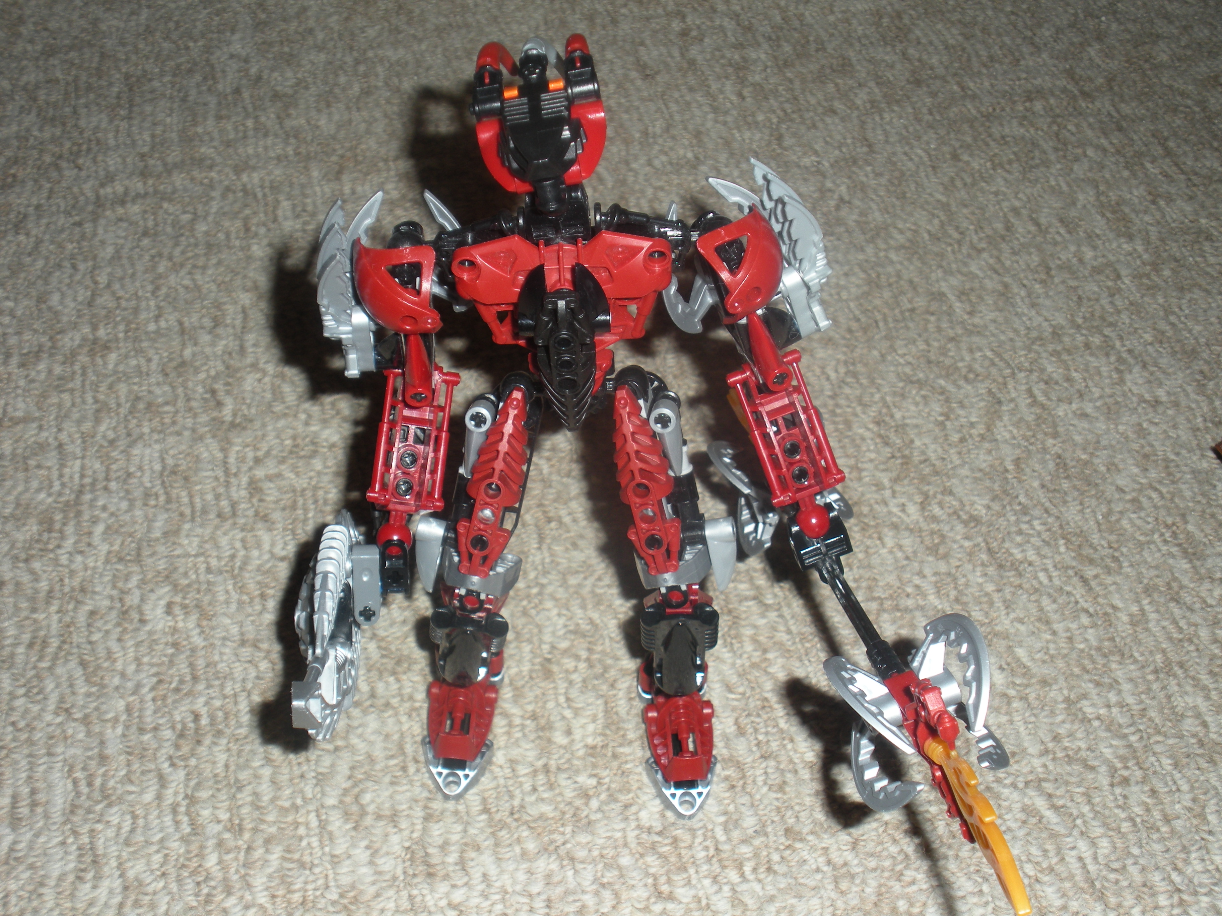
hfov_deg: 42.9
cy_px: 458
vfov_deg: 32.9
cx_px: 611
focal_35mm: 44
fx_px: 1553
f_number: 4
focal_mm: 7.7
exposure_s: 1/60
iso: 64
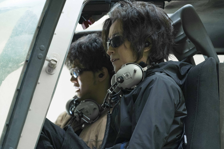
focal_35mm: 240
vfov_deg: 5.7
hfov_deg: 8.6
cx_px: 112
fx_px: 1493
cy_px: 74
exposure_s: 1/100
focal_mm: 240
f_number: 6.3
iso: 10000
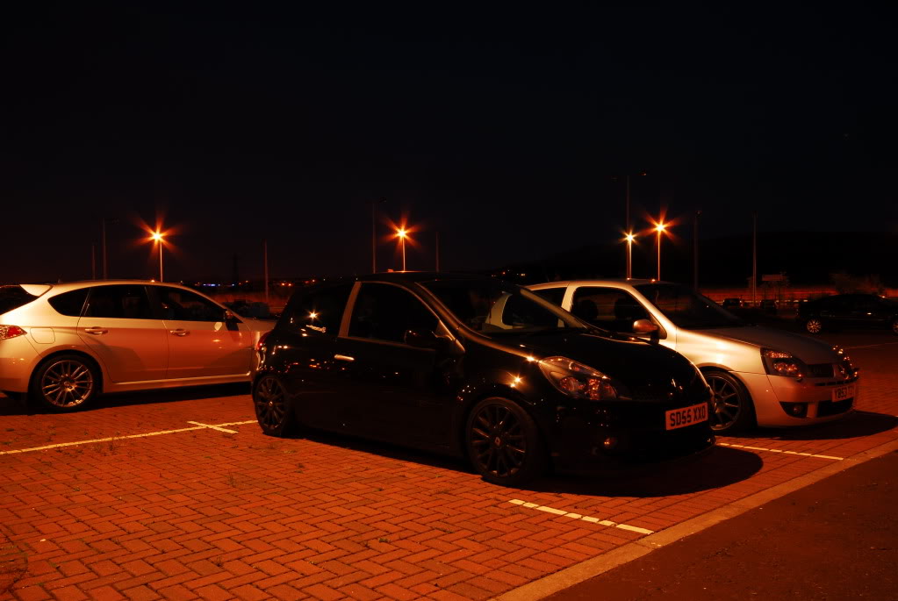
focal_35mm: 30
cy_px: 300
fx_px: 749
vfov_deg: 43.7
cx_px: 449
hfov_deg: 61.9
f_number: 14
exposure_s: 30
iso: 100
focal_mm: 20
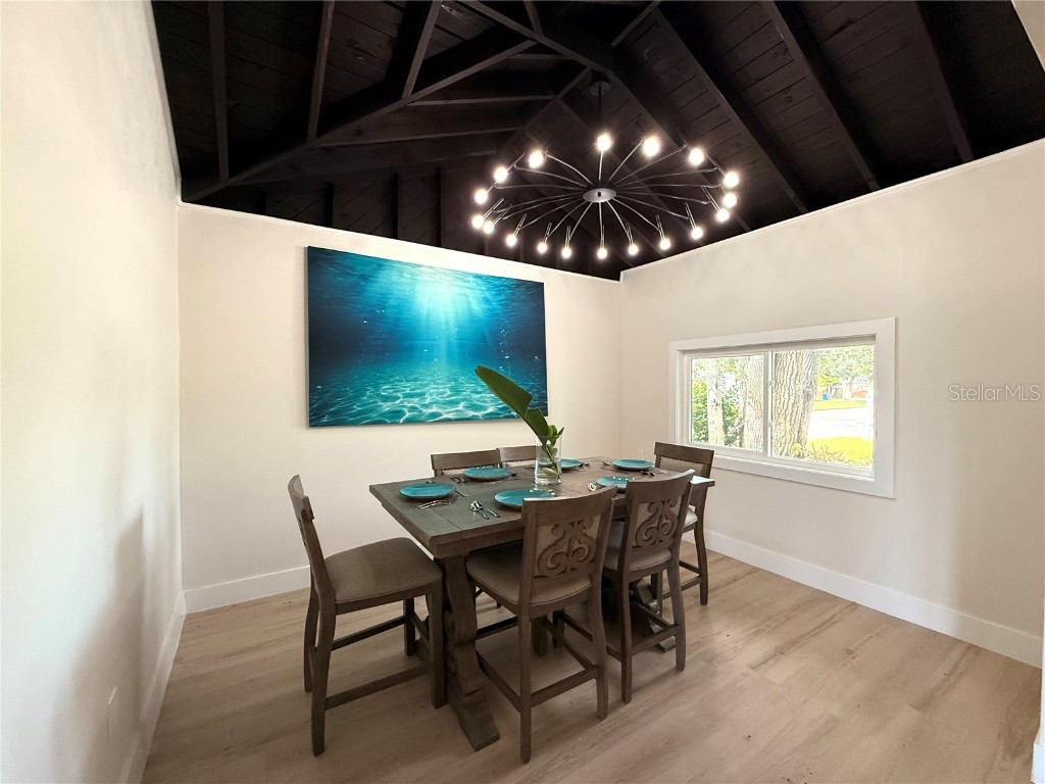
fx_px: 423
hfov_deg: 102.1
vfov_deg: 85.7
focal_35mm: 14
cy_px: 392
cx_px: 522
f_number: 2.2
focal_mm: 2.22
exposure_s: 1/120
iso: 400
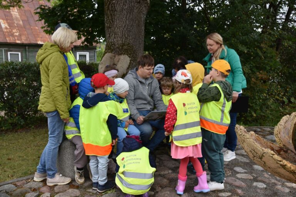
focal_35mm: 38
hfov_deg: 50.7
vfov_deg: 35.1
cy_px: 98
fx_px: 312
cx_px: 148
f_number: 6.3
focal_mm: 38
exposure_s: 1/160
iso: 400
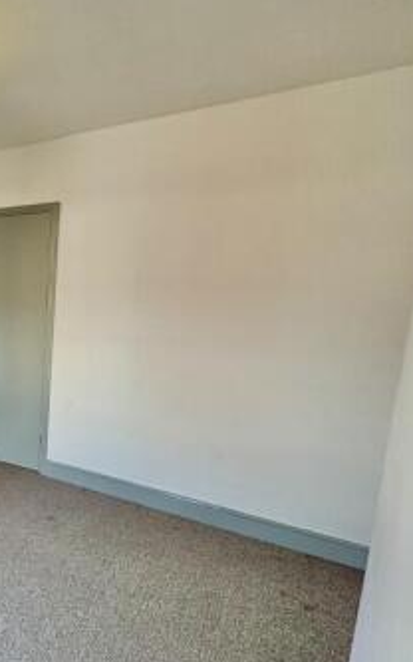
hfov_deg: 35.7
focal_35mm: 26
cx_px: -98
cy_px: 353
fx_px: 468
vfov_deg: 70.3
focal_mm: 2.22
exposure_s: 1/89
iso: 250
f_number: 2.2
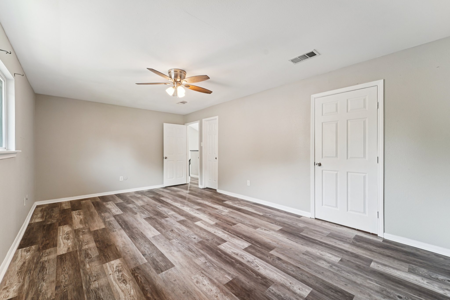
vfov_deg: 81.2
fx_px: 175
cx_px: 225
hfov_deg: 104.3
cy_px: 150
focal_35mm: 14
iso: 500
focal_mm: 14
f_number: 8
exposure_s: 1/25
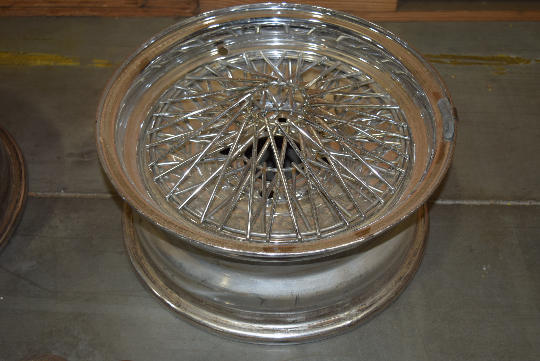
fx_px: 698
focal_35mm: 46
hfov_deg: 42.3
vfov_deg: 29.0
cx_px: 270
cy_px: 180
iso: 400
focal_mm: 31
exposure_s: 1/30
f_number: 4.2
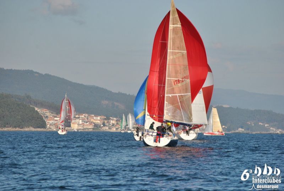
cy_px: 96
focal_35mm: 202
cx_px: 142
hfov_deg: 10.1
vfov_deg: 6.8
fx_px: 1601
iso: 400
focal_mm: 135
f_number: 6.3
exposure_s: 1/2500
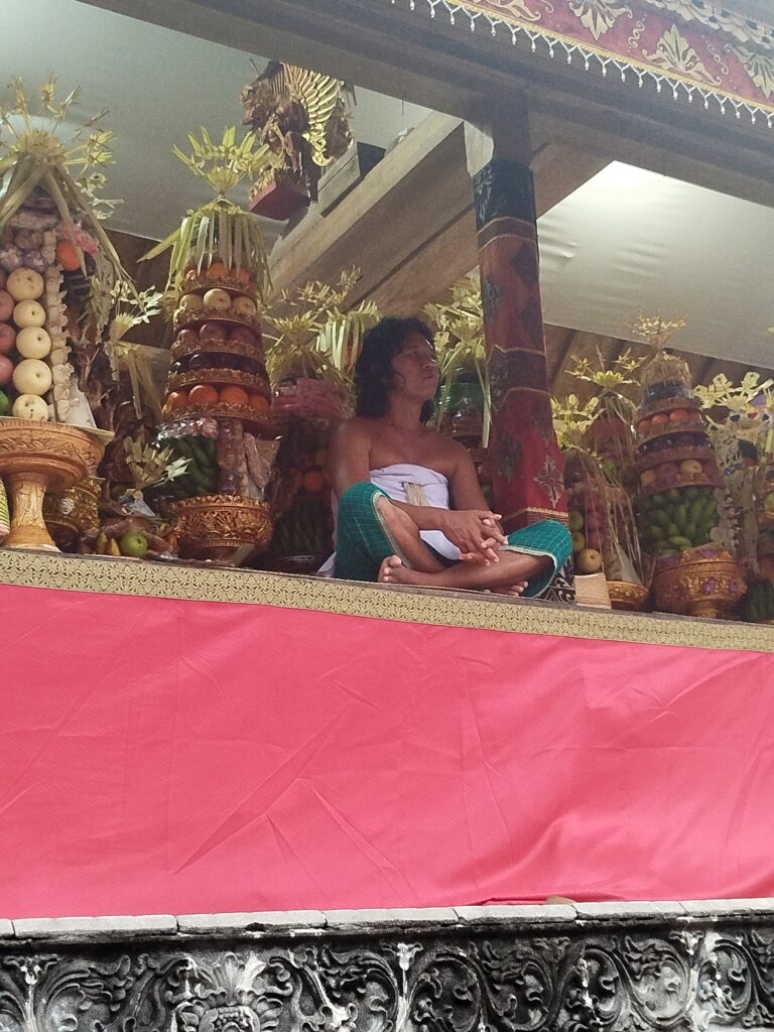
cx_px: 387
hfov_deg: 30.3
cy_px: 516
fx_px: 1431
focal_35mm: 48
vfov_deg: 39.7
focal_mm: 5.31
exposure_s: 1/25
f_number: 1.7
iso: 500
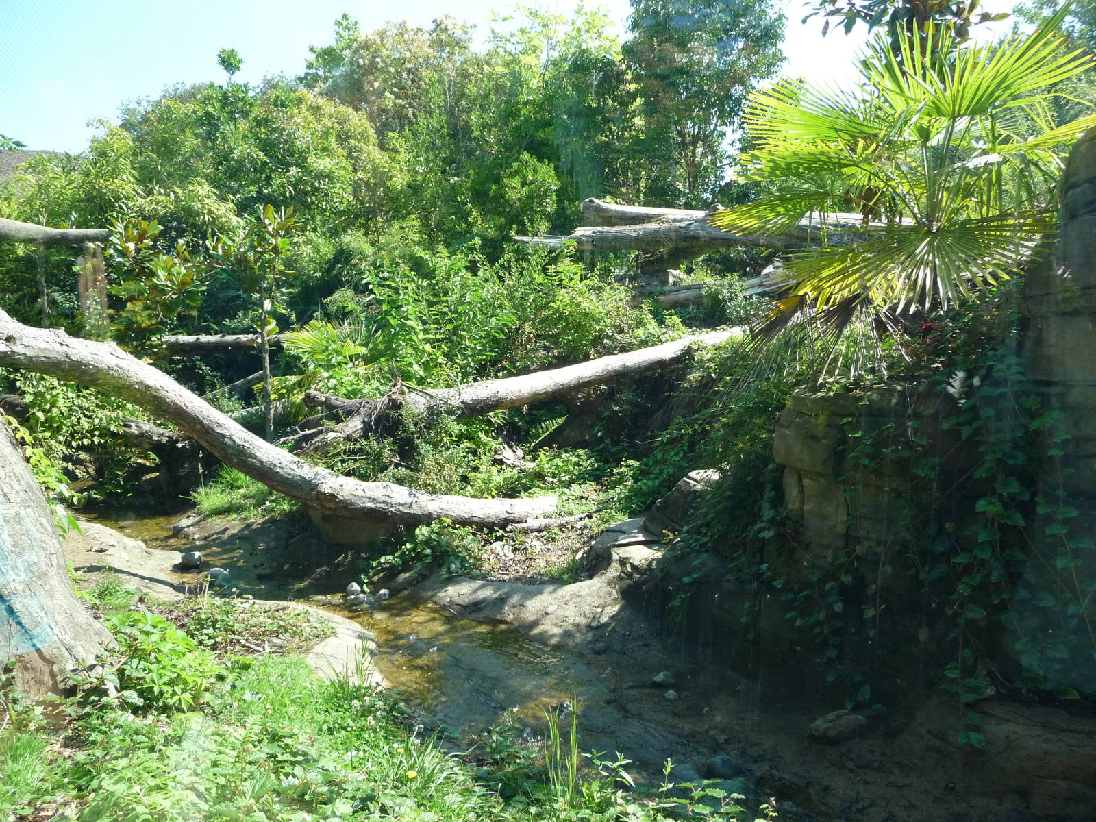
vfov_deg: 49.7
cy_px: 411
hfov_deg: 63.4
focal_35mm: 28
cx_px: 548
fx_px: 887
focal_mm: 4.7
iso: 250
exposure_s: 1/500
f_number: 3.3
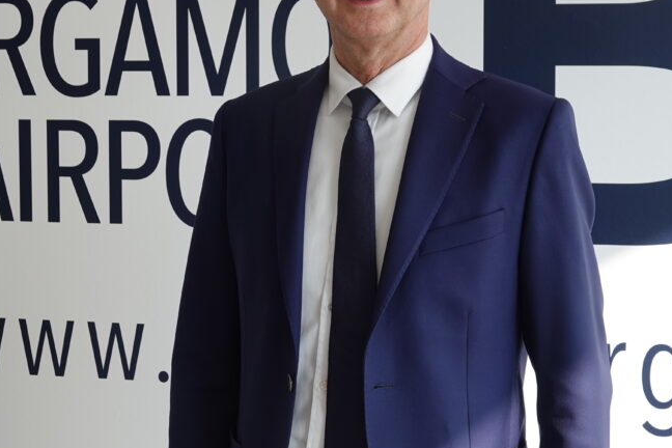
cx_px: 361
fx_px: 1269
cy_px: 129
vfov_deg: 19.9
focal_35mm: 68
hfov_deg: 29.6
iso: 100
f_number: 3.5
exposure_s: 1/250
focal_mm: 15.73
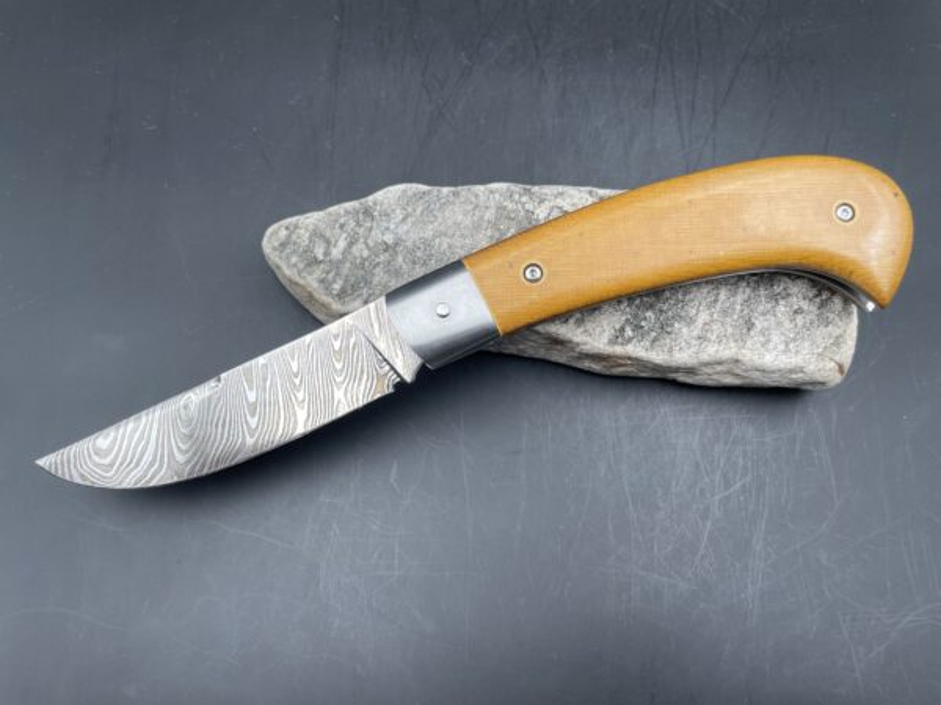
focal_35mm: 26
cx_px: 470
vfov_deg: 53.1
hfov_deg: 67.3
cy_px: 352
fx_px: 707
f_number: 1.6
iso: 40
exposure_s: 1/121
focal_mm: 4.2
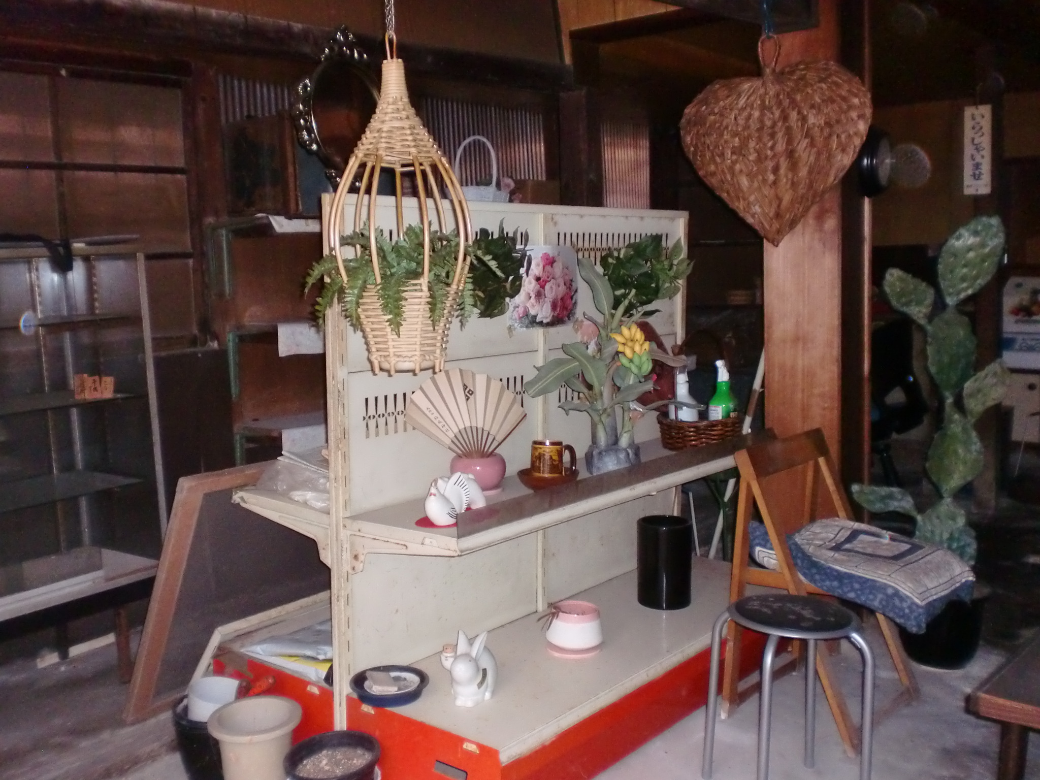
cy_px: 390
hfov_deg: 52.6
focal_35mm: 35
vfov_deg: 40.7
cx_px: 520
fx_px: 1052
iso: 400
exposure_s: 1/50
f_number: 3.1
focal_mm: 6.3
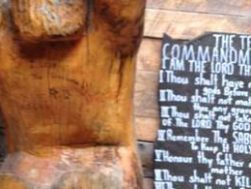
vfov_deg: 13.6
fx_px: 790
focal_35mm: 109
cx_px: 114
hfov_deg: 18.0
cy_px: 93
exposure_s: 1/20
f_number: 2.4
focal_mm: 4.28
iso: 100
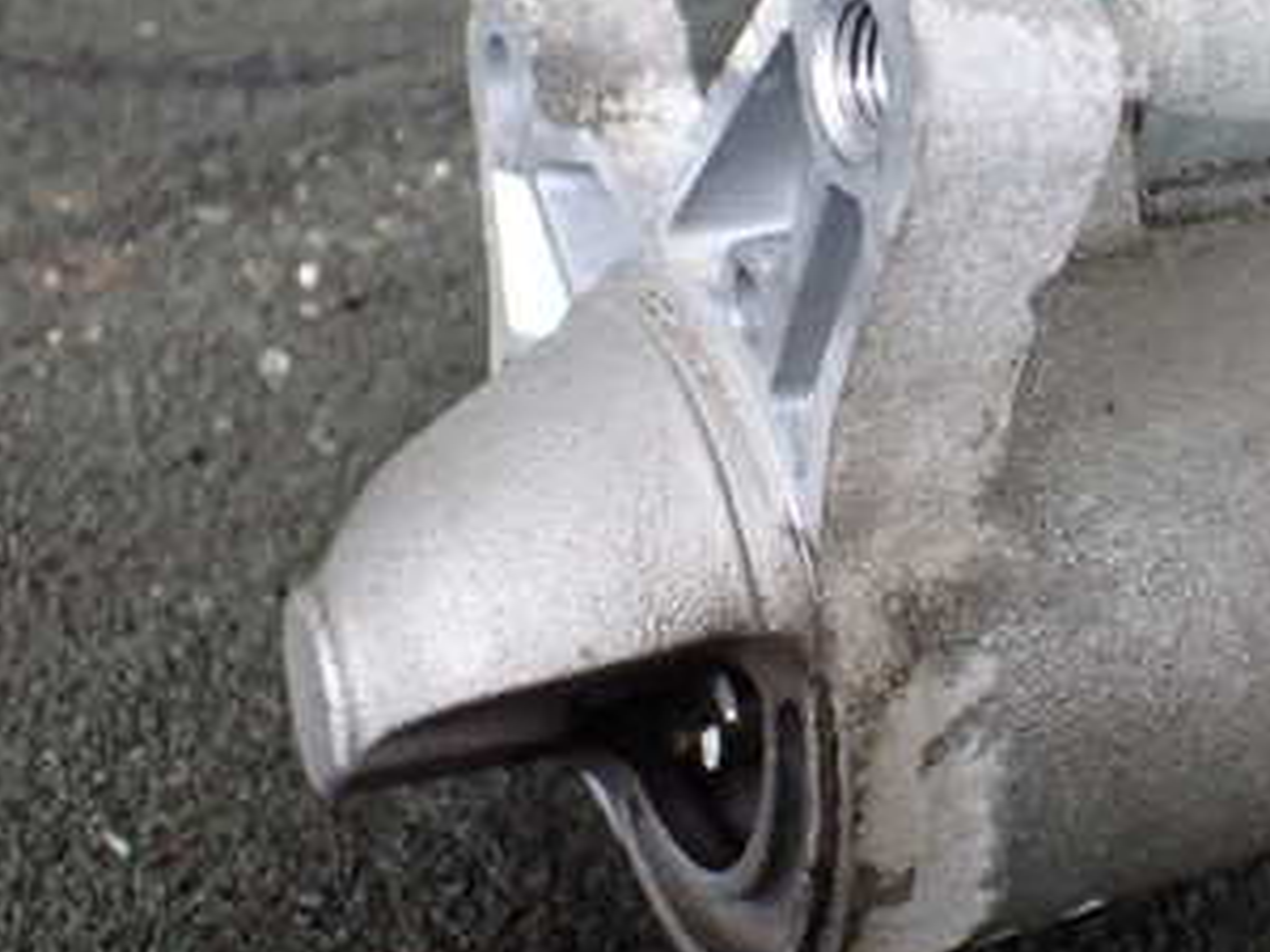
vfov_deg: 24.3
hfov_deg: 31.0
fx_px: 2201
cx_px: 1096
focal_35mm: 60
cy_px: 330
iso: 800
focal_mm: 5.4
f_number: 2.3
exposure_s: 1/100
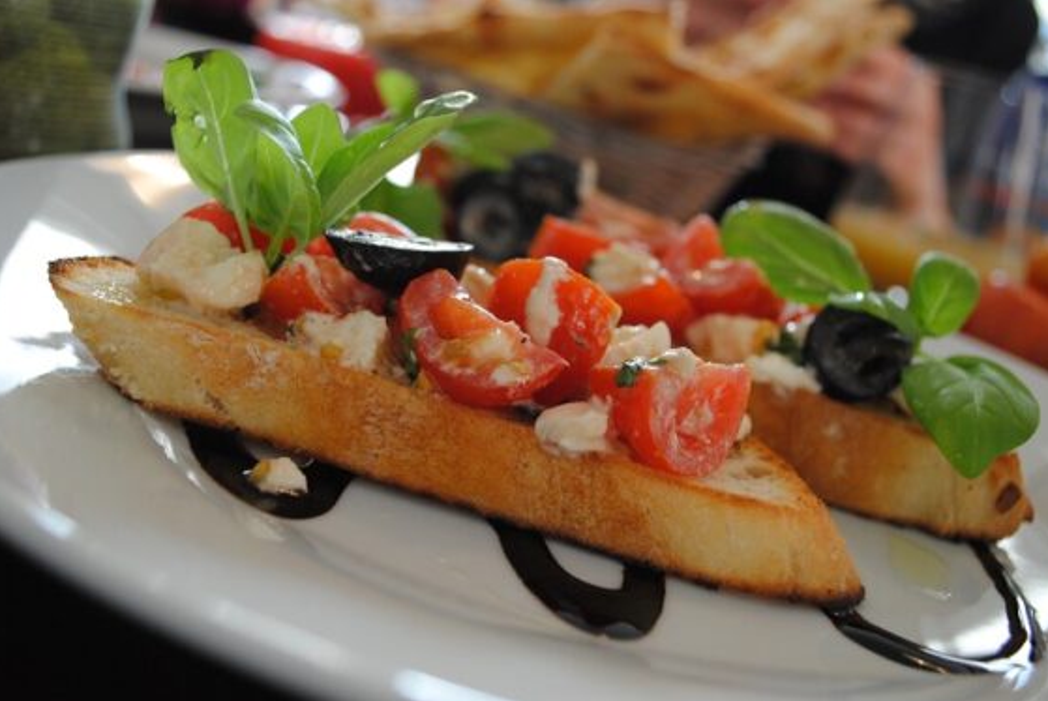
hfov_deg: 50.6
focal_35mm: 38
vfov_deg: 35.1
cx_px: 514
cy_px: 338
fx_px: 1107
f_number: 4
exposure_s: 1/60
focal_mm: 24
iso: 360
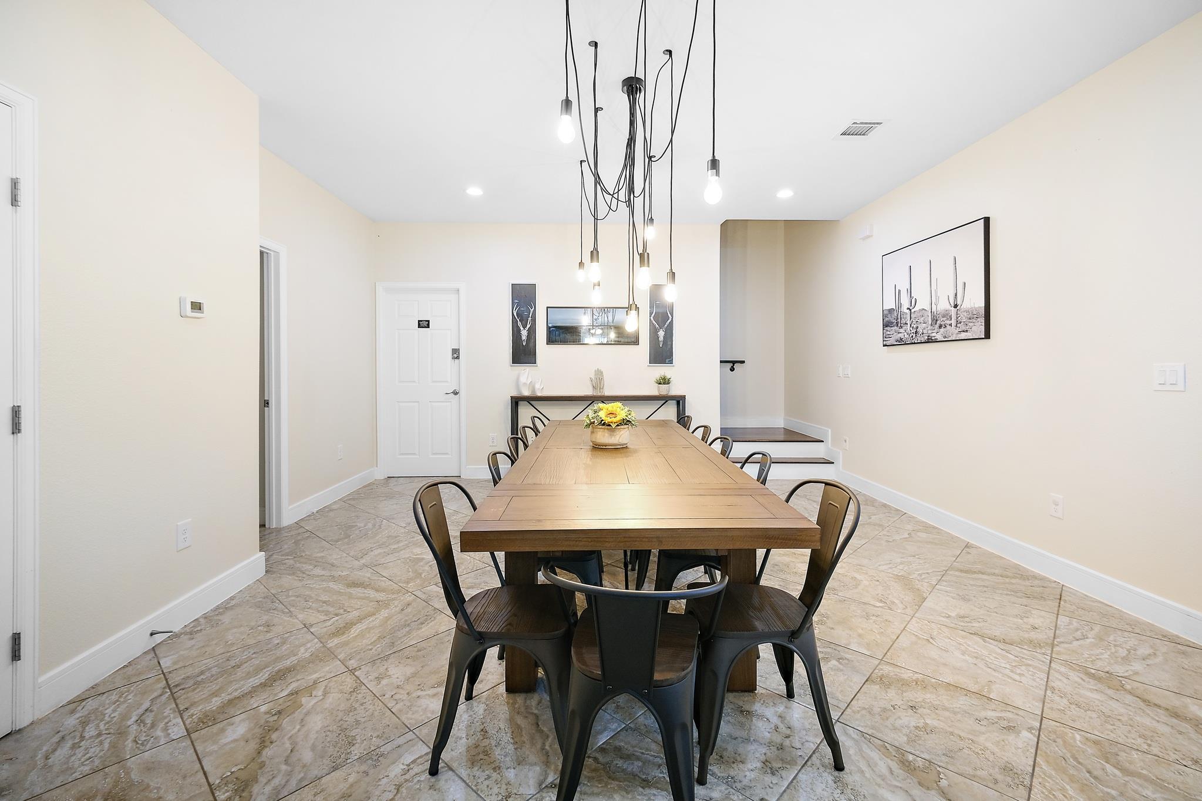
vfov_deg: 77.3
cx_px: 601
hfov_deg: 100.4
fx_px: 501
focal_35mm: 15
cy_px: 400
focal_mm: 10
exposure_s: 1/30
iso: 640
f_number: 4
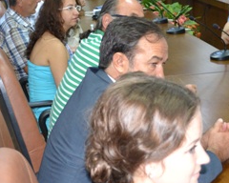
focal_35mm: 75
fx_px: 508
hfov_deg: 25.4
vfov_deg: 20.1
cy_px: 29
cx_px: 98
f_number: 3.8
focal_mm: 20
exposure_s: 1/60
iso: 1250
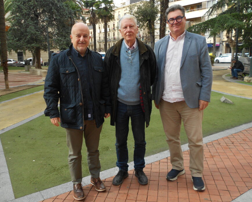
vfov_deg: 48.4
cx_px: 121
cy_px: 92
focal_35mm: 30
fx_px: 224
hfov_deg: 58.7
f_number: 3.2
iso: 80
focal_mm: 4.6
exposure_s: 1/200
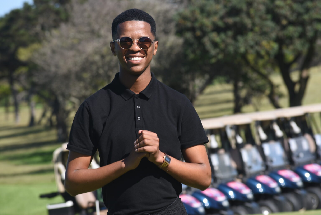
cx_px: 160
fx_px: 2476
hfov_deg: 7.4
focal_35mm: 278
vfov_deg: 5.0
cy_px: 108
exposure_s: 1/200
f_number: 9
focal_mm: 185
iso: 100
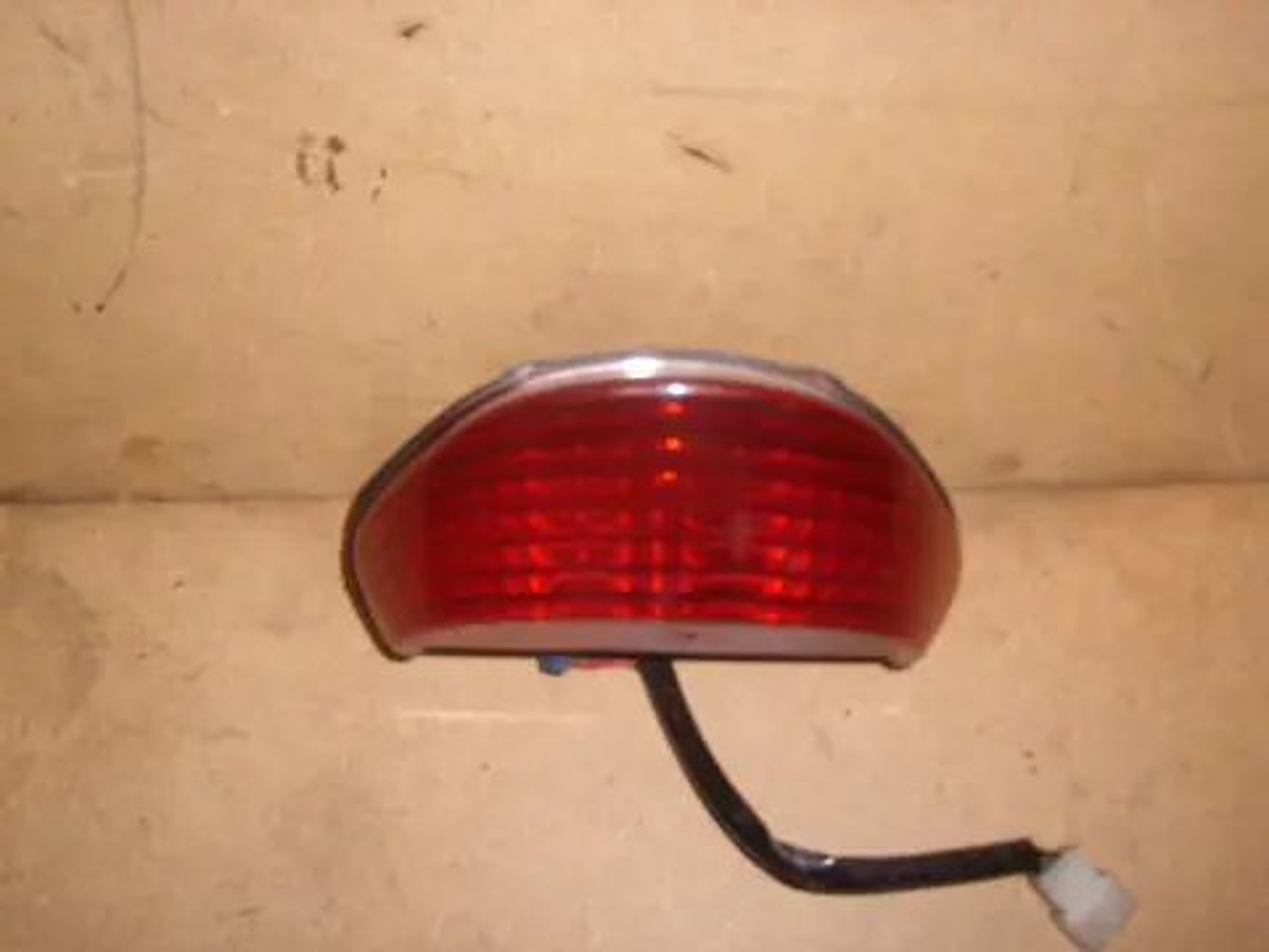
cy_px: 476
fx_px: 1283
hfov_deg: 52.6
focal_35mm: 35
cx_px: 634
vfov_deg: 40.7
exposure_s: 1/30
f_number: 2.8
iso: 50
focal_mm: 5.8
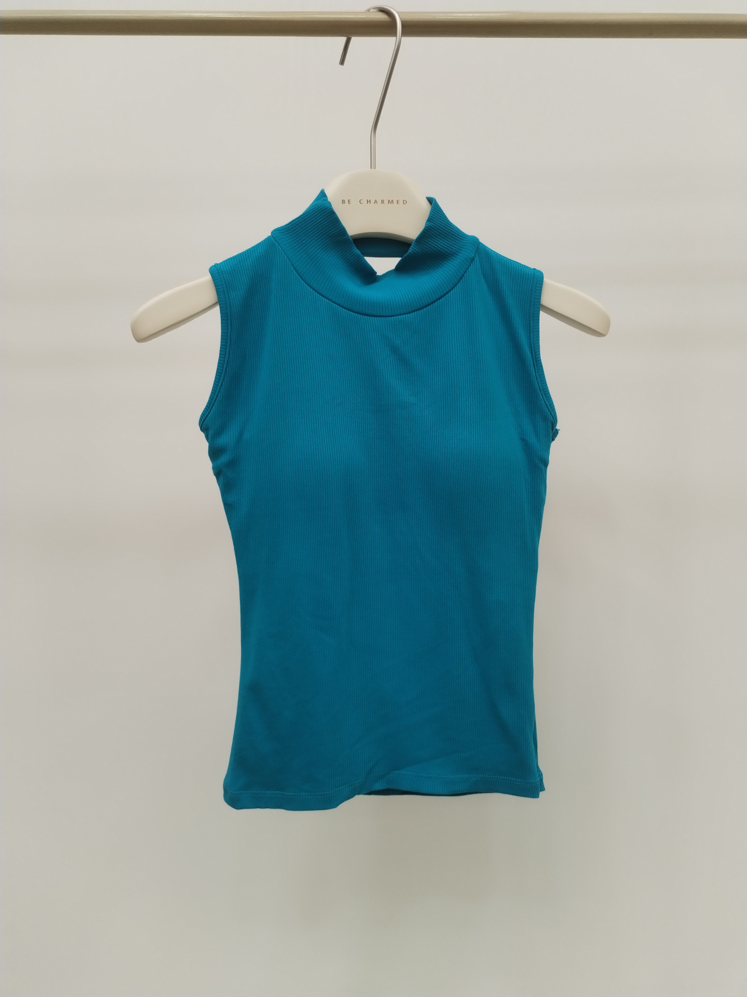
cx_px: 374
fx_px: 834
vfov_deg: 61.7
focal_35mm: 29
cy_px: 498
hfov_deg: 48.2
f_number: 1.8
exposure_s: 1/120
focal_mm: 4.75
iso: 242
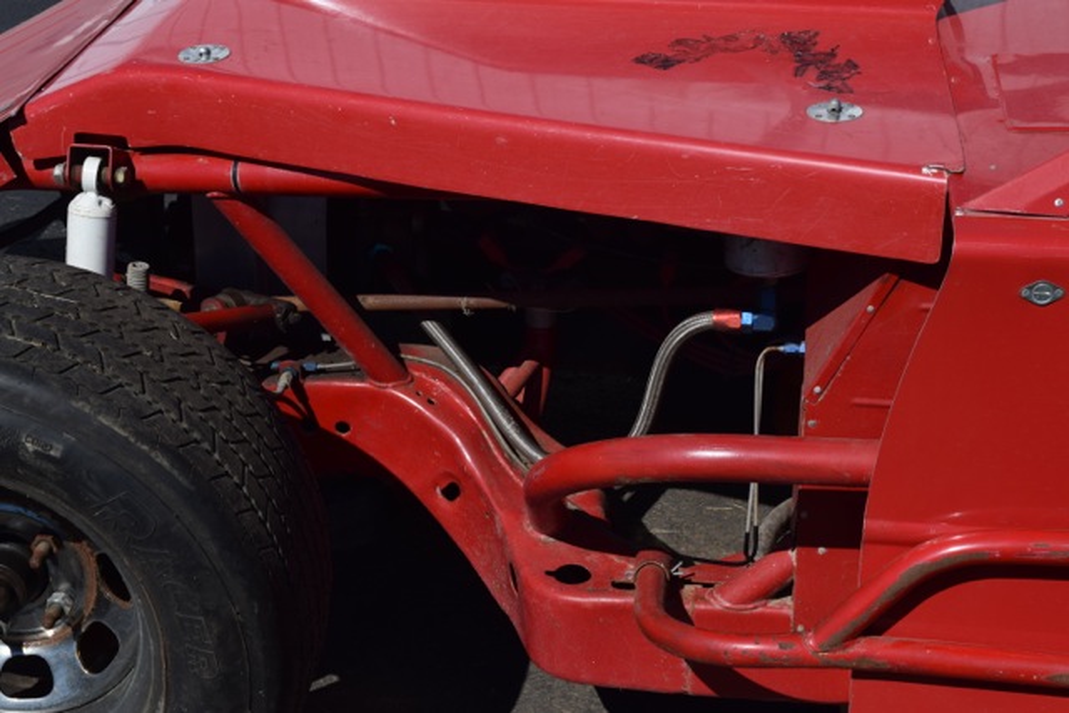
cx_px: 534
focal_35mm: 68
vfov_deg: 20.2
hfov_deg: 29.9
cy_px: 356
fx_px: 2005
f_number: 11
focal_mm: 45
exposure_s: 1/500
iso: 200
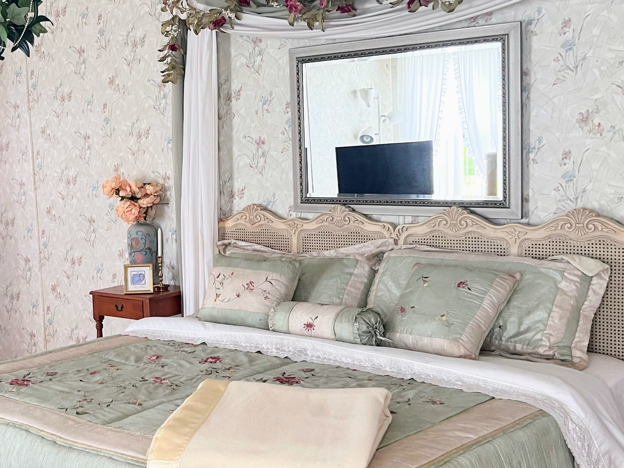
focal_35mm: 52
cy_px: 236
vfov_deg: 28.0
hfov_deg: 35.6
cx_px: 125
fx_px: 937
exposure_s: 1/65
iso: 125
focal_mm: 5.7
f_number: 1.5
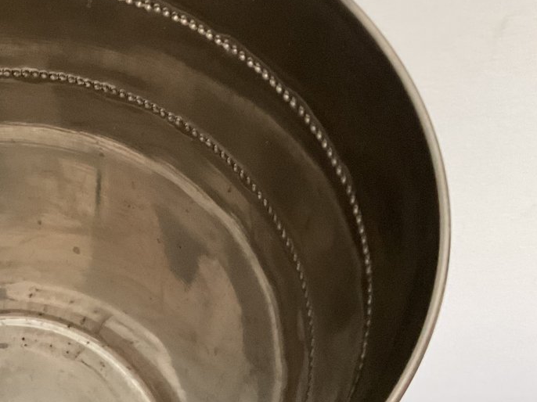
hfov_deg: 28.6
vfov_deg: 22.9
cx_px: 16
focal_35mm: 64
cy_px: 222
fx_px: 992
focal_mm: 3
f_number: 1.8
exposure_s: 1/40
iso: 320
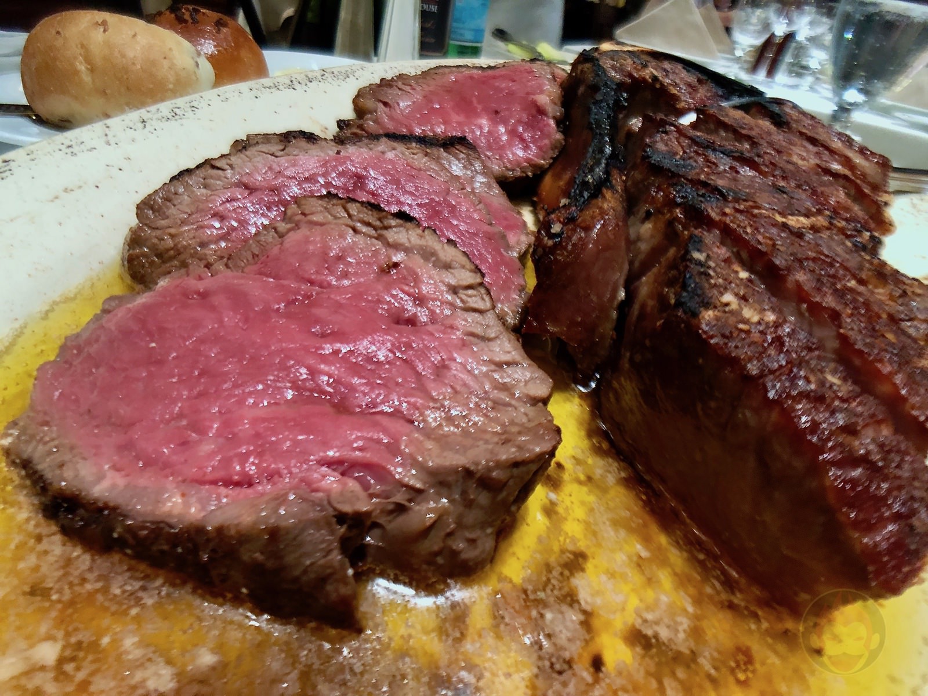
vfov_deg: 49.7
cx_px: 464
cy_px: 348
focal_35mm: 28
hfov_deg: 63.4
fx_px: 751
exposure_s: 1/7
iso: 100
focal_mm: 4
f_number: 1.8
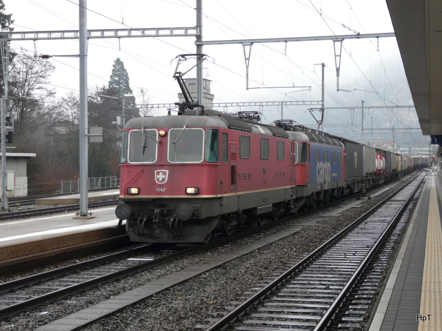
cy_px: 166
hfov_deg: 29.0
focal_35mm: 67
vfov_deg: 21.9
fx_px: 856
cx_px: 221
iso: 100
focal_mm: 11.1
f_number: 4
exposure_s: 1/125
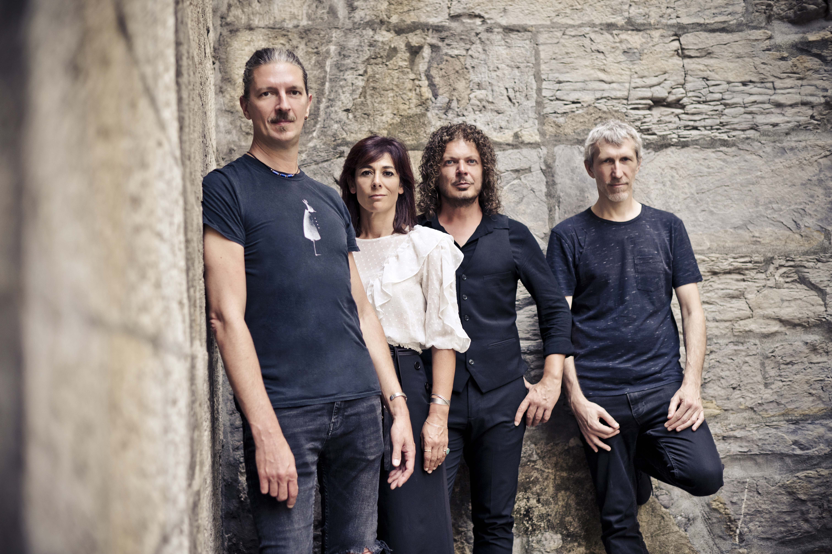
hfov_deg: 39.6
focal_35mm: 50
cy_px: 277
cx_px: 416
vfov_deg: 27.0
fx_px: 1155
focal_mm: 50
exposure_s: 1/800
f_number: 2.2
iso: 640
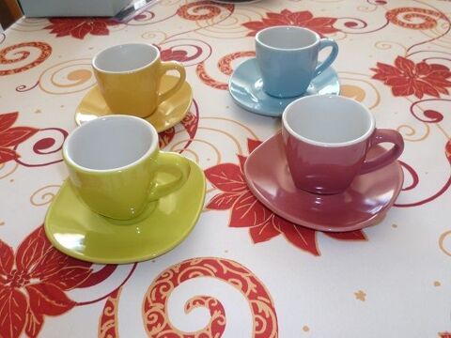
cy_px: 169
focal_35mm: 30
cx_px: 226
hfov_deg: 60.0
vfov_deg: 46.8
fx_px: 391
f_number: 2.9
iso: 125
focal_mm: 5.4
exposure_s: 1/30
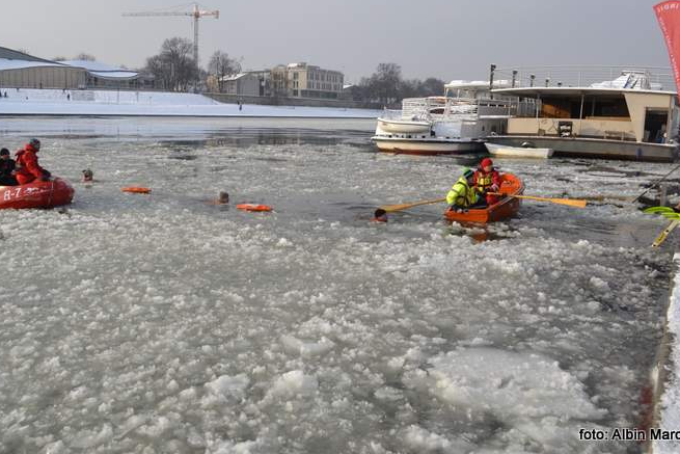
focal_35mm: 33
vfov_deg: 39.8
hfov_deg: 57.2
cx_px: 320
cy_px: 183
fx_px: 623
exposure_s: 1/1600
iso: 400
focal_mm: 18
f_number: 5.6
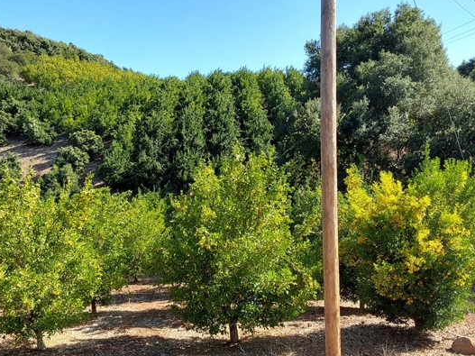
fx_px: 466
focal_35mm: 34
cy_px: 183
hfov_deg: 53.8
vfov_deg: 41.8
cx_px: 210
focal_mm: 2.91
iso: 50
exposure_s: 1/652
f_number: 1.9
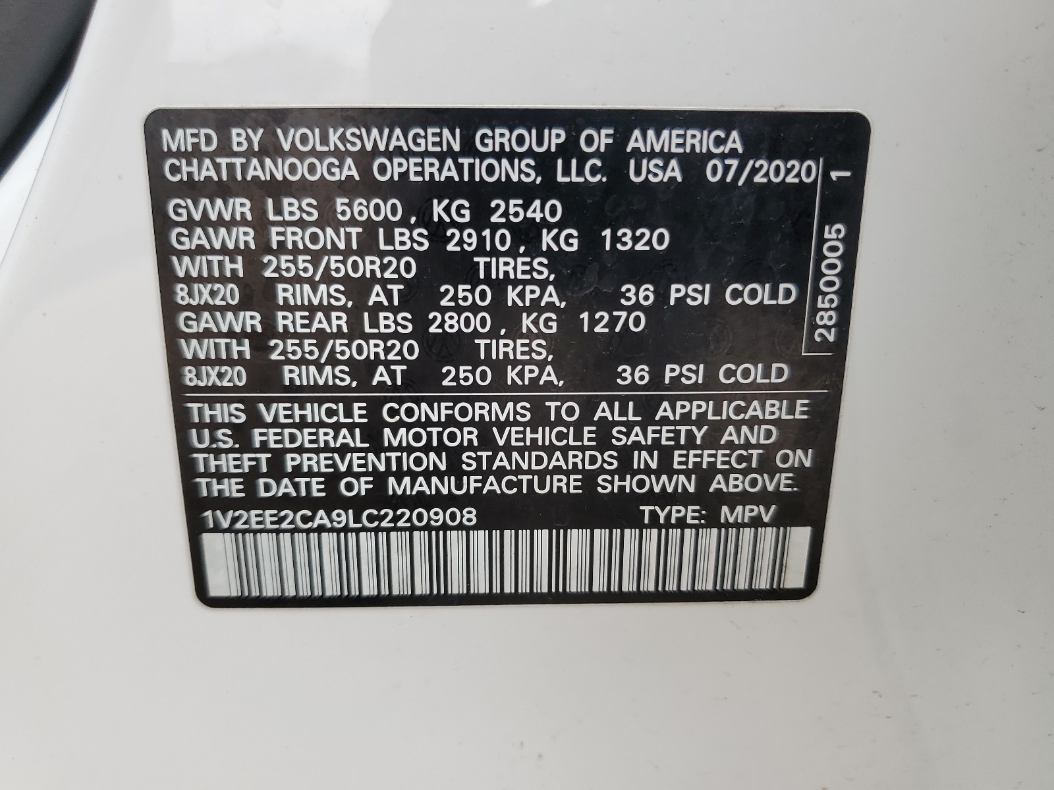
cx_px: 527
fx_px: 792
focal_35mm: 26
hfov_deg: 67.3
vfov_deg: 53.1
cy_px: 395
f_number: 1.5
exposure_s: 1/263
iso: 50
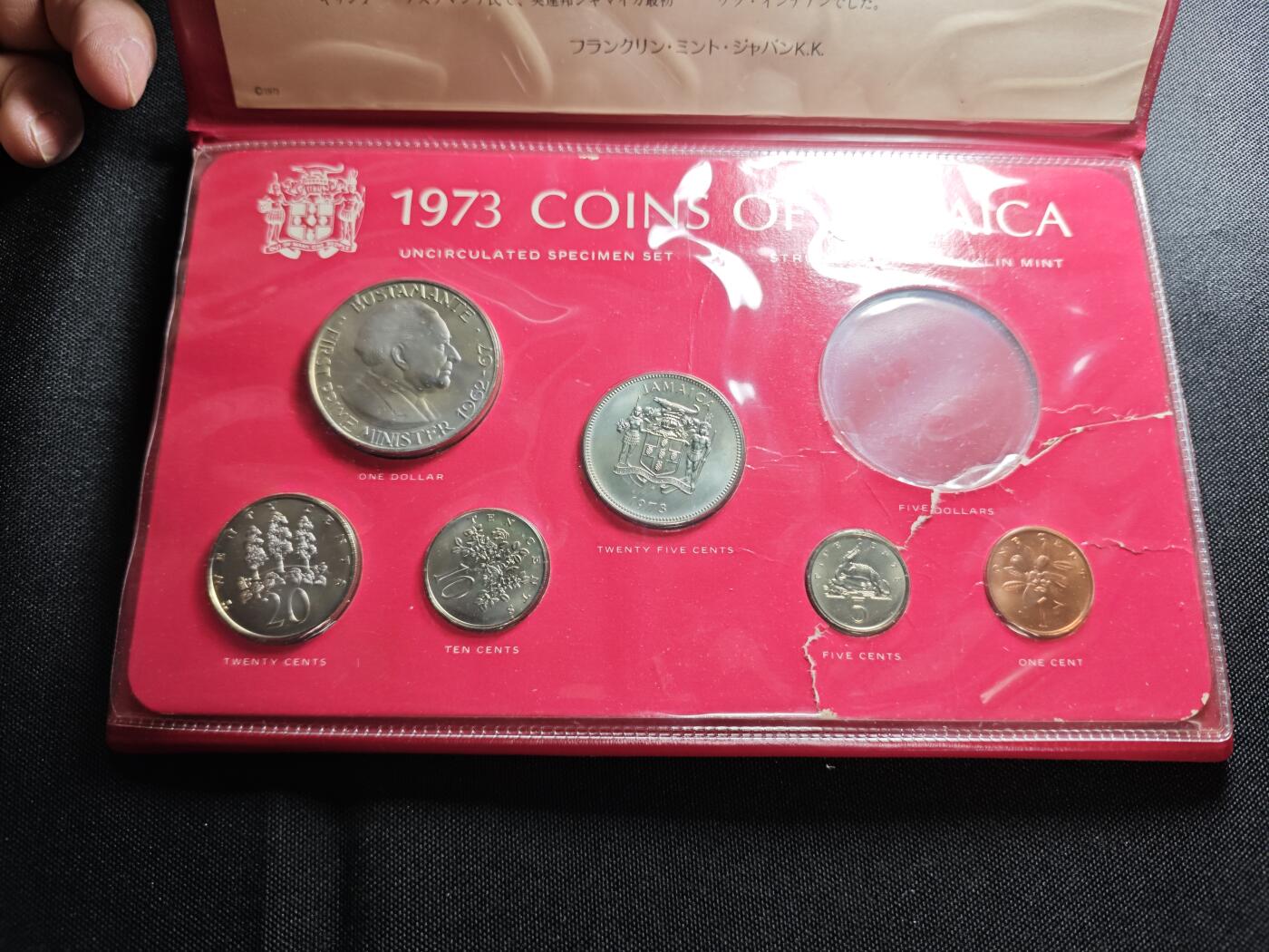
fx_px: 880
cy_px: 476
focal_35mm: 24
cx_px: 634
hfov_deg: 71.6
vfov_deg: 56.8
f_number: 1.6
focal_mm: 5.84
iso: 125
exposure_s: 1/50
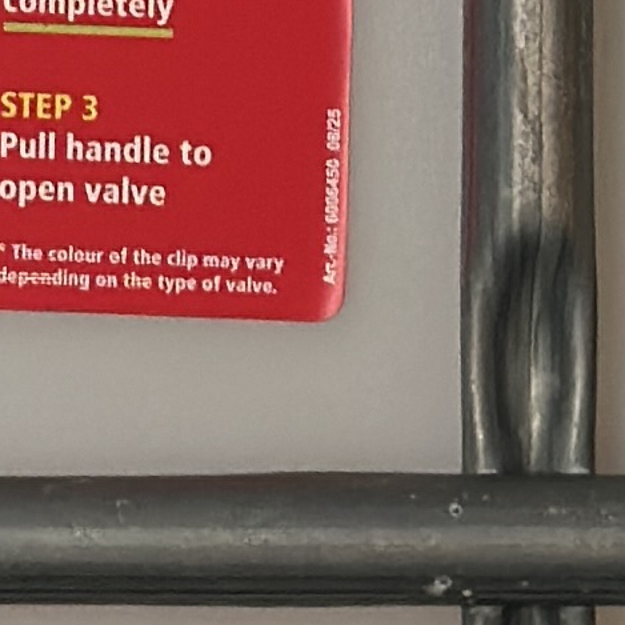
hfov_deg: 4.7
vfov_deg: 4.8
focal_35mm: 365
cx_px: -769
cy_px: -245
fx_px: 7456
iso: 80
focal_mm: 6.86
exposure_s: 1/355
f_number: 1.78
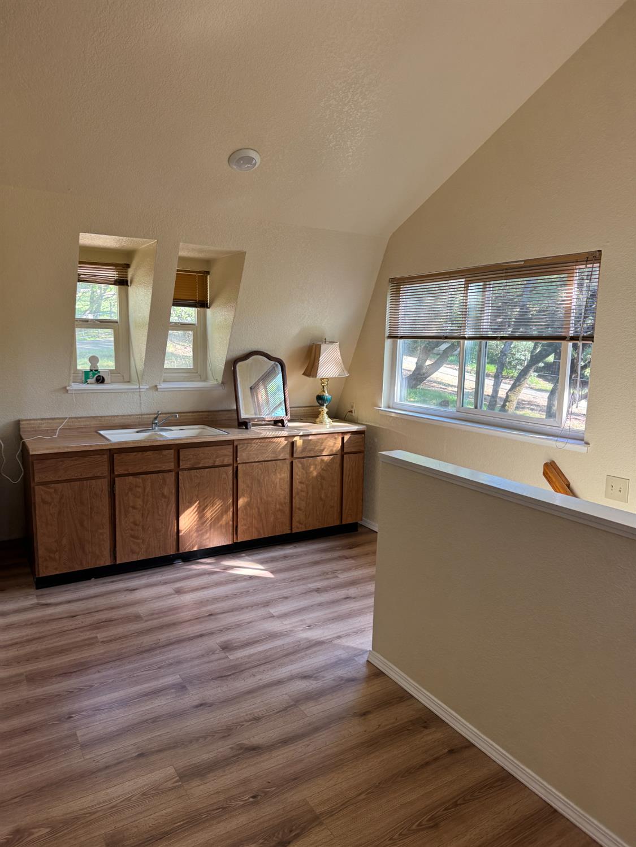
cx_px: 318
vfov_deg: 71.6
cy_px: 424
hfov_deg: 56.8
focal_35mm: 24
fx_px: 588
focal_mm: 6.76
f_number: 1.78
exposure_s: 1/120
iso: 160
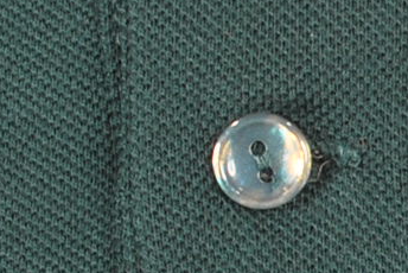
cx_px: 839
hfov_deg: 7.3
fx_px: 3063
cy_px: 135
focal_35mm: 270
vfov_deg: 5.1
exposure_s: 5
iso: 100
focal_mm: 32
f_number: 16
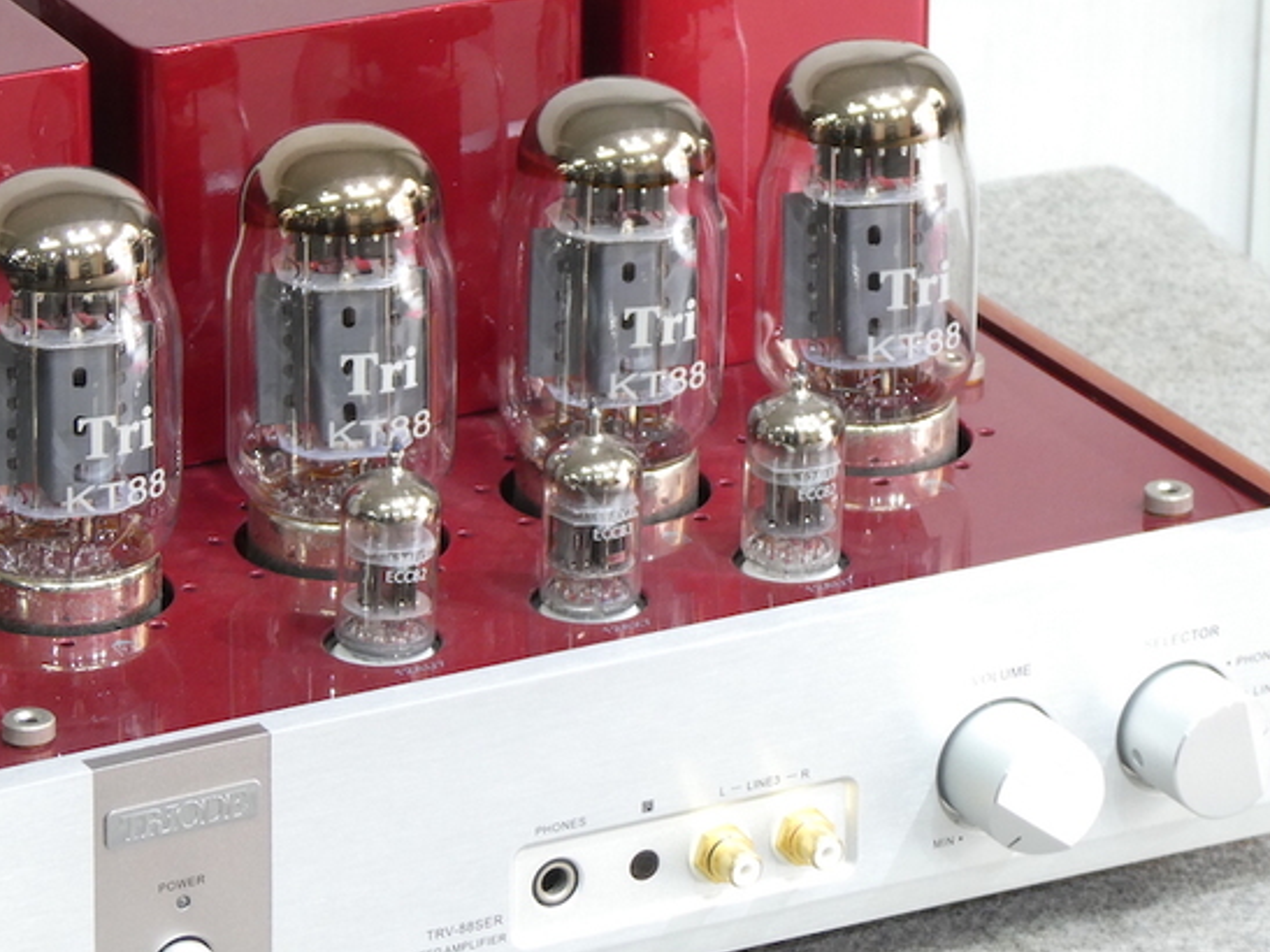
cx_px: 399
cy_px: 497
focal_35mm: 202
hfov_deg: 9.8
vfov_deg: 7.4
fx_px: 7409
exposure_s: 1/6
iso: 200
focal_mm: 20.6
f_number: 5.1
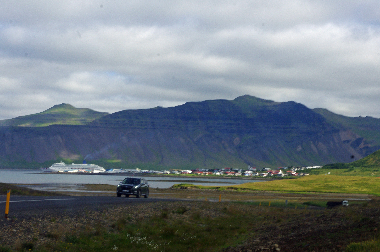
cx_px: 190
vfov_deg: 16.6
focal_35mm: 82
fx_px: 864
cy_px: 126
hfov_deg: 24.8
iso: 400
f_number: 11
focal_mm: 55
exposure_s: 1/200
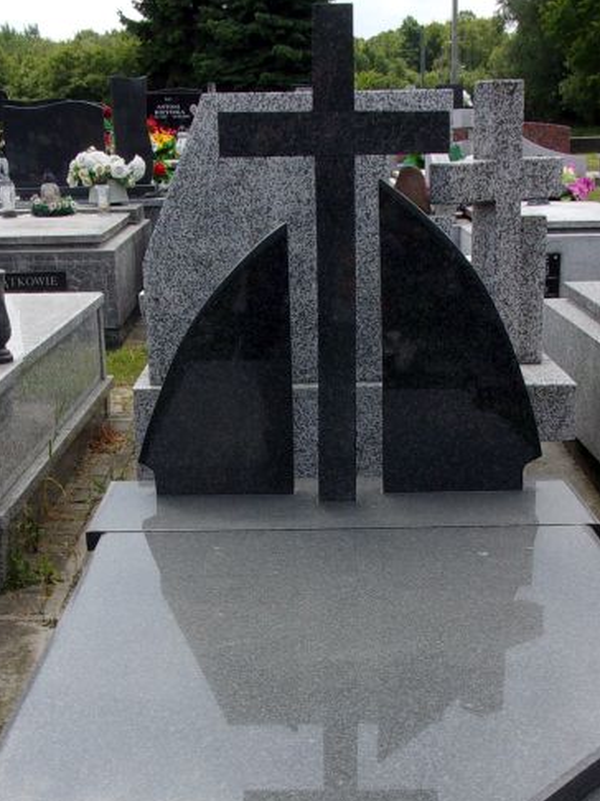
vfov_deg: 31.6
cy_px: 679
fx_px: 1365
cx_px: 312
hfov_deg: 24.8
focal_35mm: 59
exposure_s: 1/70
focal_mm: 5.1
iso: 80
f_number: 10.8
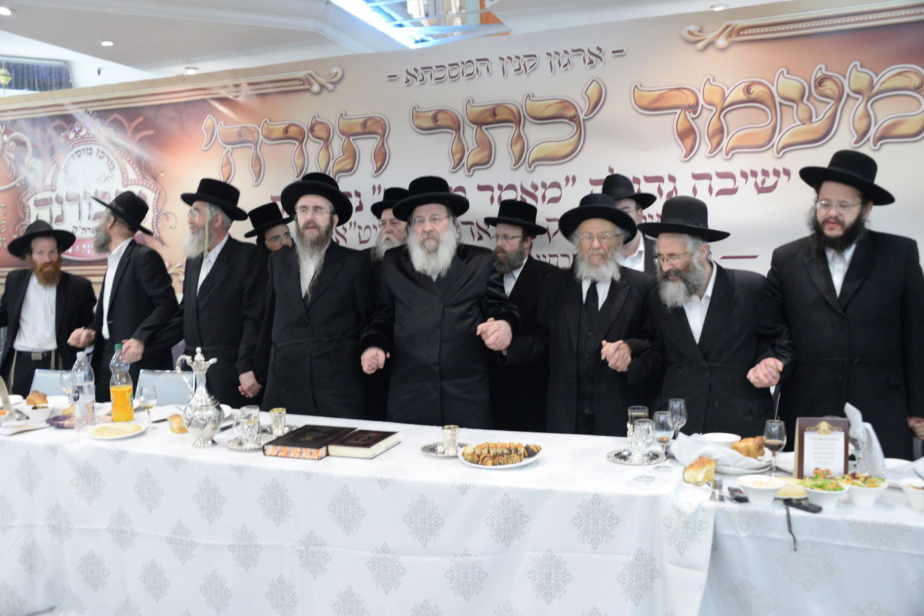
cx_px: 462
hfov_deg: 58.7
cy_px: 308
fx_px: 821
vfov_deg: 41.1
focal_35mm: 32
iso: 4000
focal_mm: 32
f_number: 4.5
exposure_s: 1/60
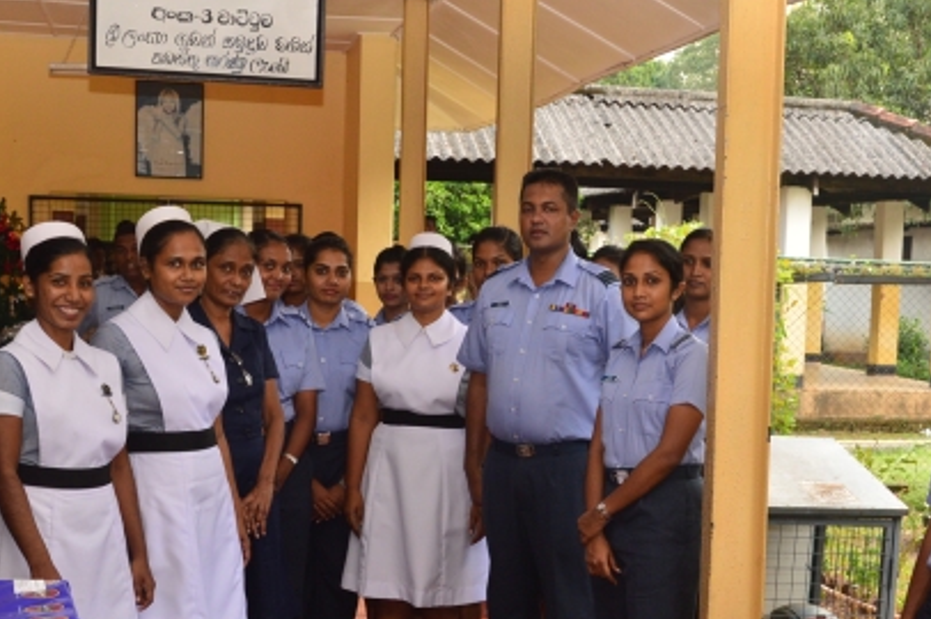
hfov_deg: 32.3
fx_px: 1602
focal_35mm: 62
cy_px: 393
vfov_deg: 21.8
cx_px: 546
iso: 400
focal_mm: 24
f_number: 6.3
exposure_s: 1/125
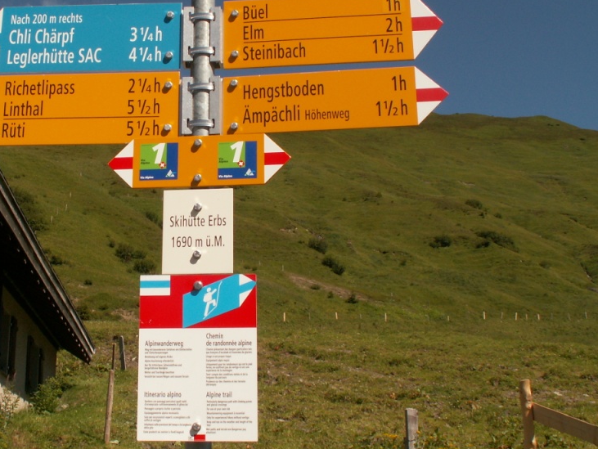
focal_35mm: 56
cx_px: 181
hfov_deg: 33.9
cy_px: 188
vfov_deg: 26.1
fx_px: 968
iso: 50
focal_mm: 6.6
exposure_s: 1/250
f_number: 7.1
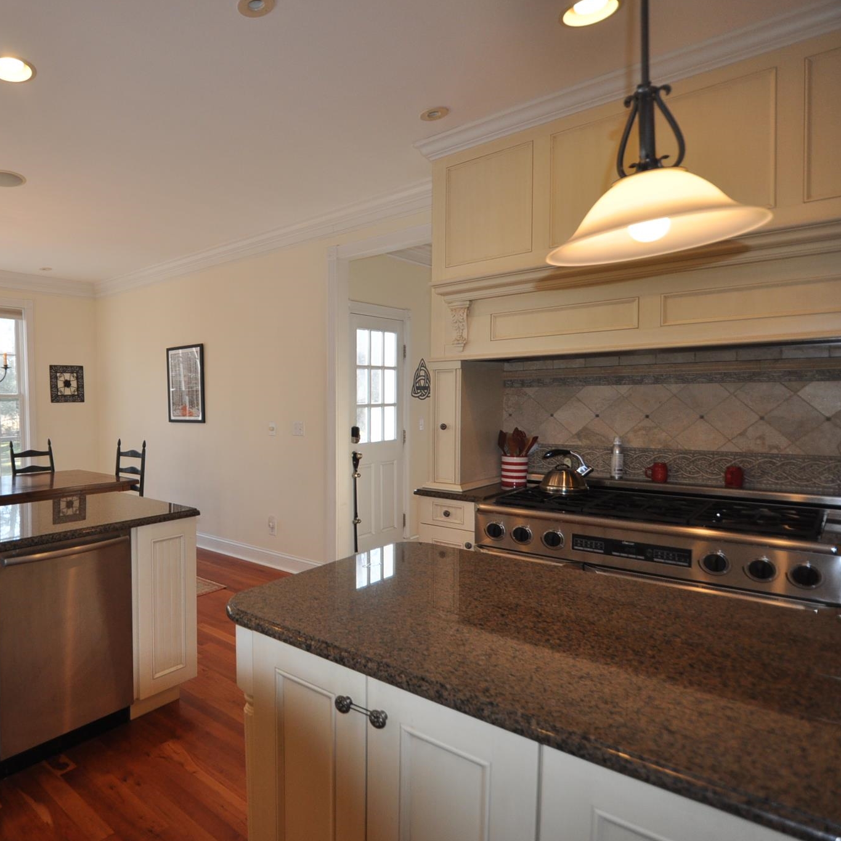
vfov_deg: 74.8
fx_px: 550
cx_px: 190
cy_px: 416
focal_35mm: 20
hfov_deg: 68.9
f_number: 3.5
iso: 400
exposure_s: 1/160
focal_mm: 10
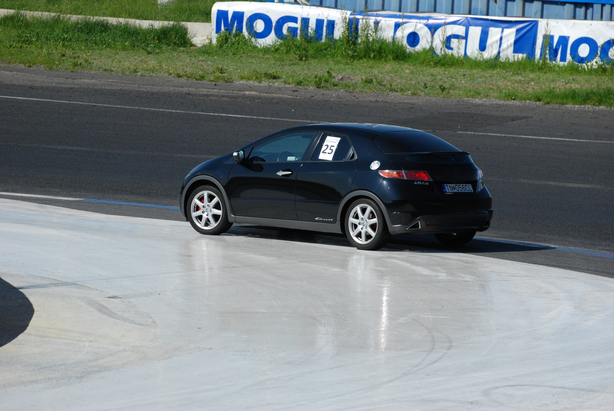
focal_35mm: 248
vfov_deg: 5.6
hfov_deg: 8.3
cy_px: 206
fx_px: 4226
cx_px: 307
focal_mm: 165
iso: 400
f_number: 5
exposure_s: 1/4000
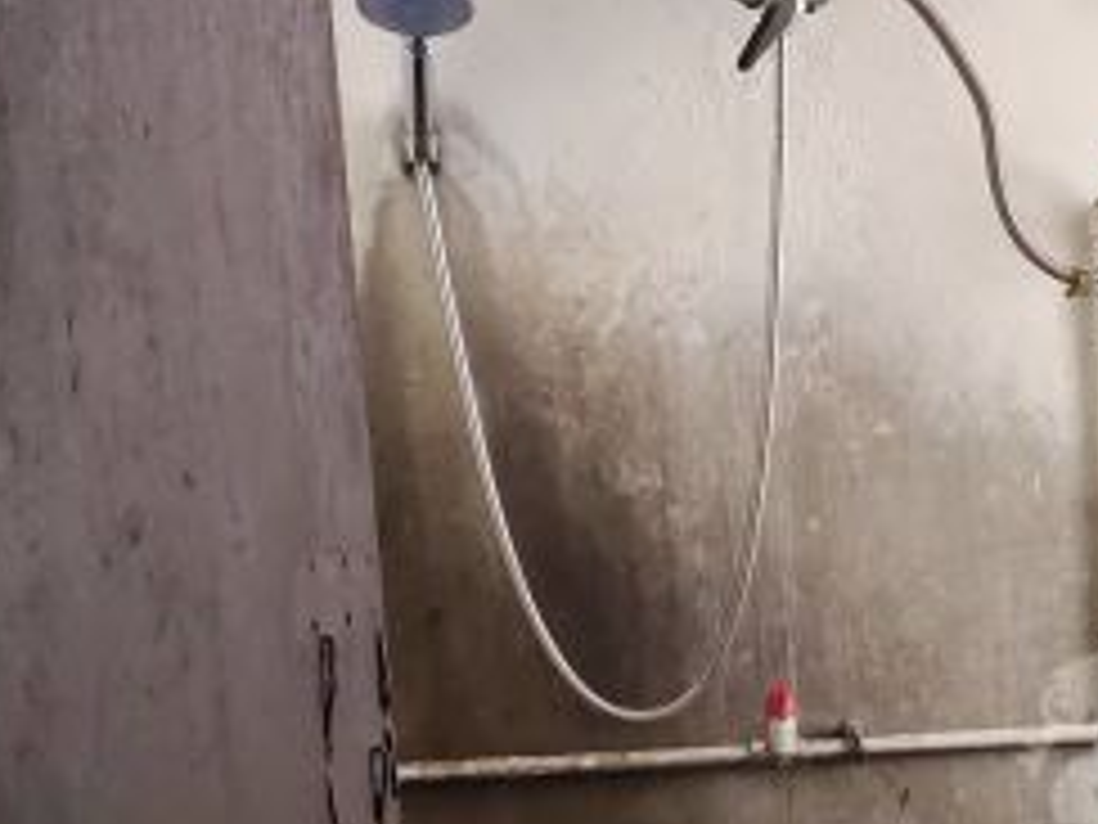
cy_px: 734
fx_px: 3743
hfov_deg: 15.9
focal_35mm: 118
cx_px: 1377
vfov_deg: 12.5
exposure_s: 1/50
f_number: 1.79
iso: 1145
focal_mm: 4.74
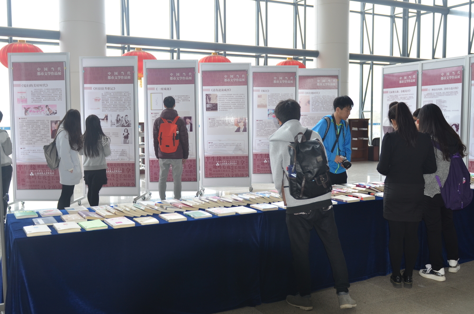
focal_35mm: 36
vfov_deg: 36.7
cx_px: 237
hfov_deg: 53.2
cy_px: 157
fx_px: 473
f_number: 3.2
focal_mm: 24
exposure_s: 1/160
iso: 200
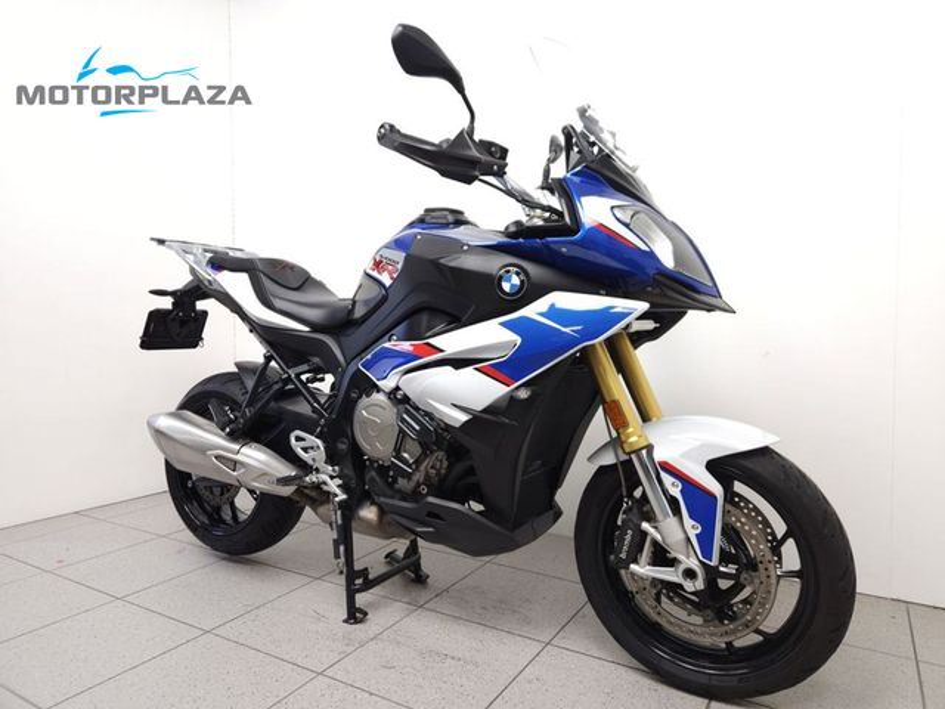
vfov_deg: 58.9
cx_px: 472
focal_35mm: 23
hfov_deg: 73.9
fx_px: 628
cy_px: 354
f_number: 1.8
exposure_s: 1/50
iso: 125
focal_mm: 5.4
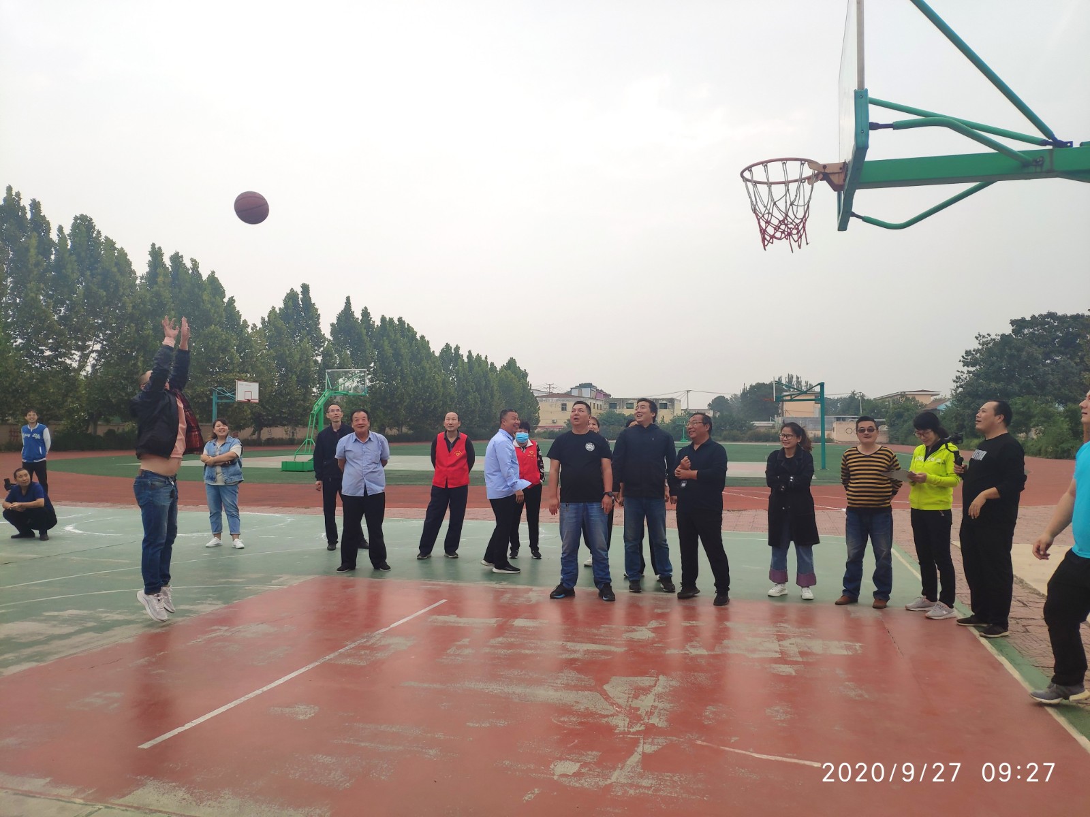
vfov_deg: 63.4
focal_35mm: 21
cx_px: 545
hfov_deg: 79.0
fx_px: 661
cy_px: 408
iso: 100
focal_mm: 4.22
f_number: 1.8
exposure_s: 1/1067
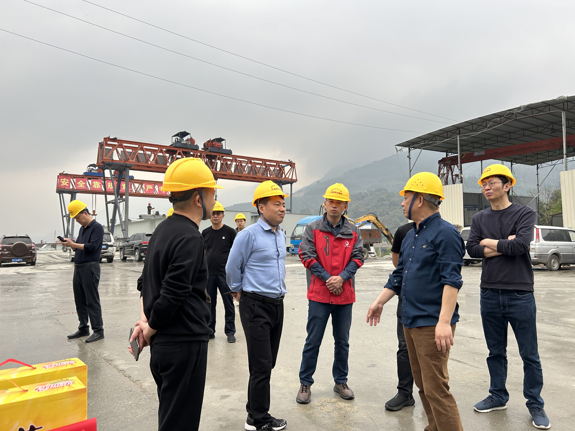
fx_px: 432
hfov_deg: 67.3
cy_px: 216
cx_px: 288
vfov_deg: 53.1
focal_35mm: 26
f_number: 1.5
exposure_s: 1/558
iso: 50
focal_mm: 5.7
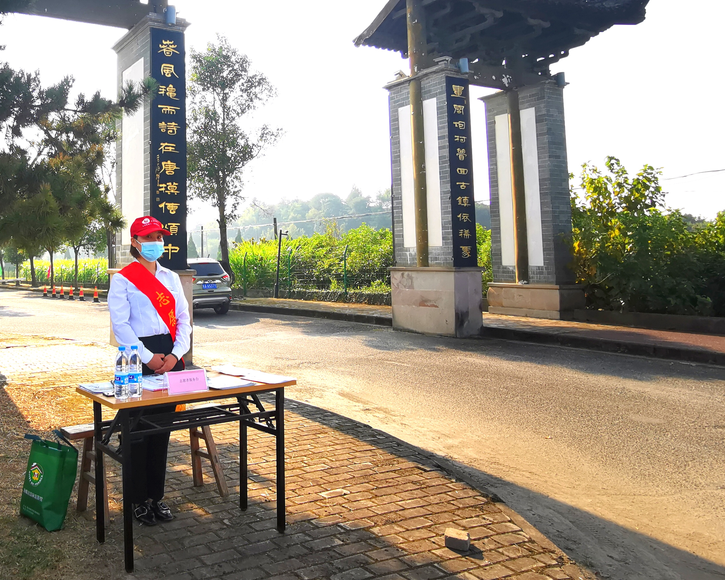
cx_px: 151
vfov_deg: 47.8
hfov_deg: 54.9
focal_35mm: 30
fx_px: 644
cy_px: 202
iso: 50
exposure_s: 1/803
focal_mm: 2.26
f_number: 2.2
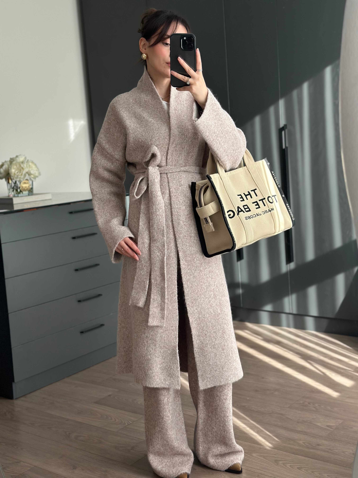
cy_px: 239
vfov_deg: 39.7
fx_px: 662
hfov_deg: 30.3
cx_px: 179
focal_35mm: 48
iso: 80
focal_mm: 6.86
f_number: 1.78
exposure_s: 1/258
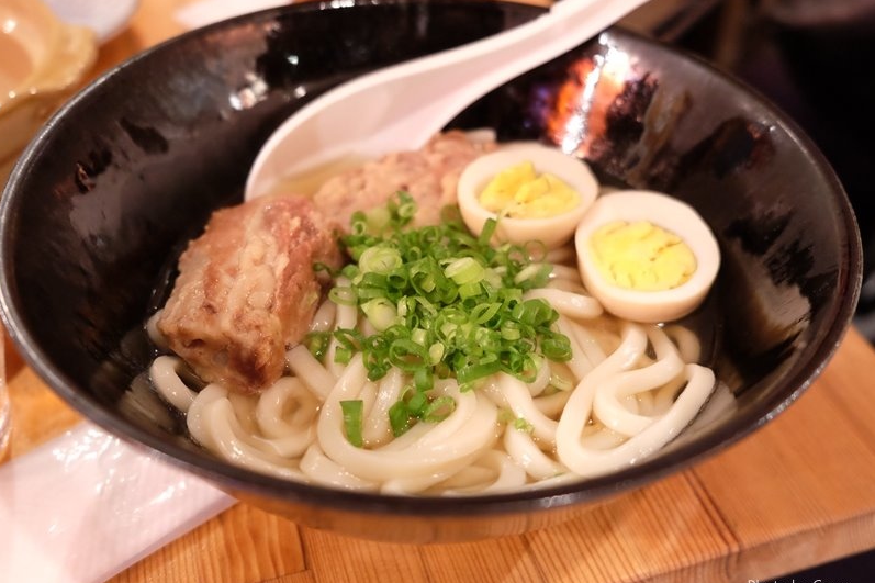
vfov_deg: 37.8
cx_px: 450
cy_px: 292
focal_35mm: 35
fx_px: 850
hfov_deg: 54.4
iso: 3200
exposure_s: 1/26
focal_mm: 20.5
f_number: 3.2
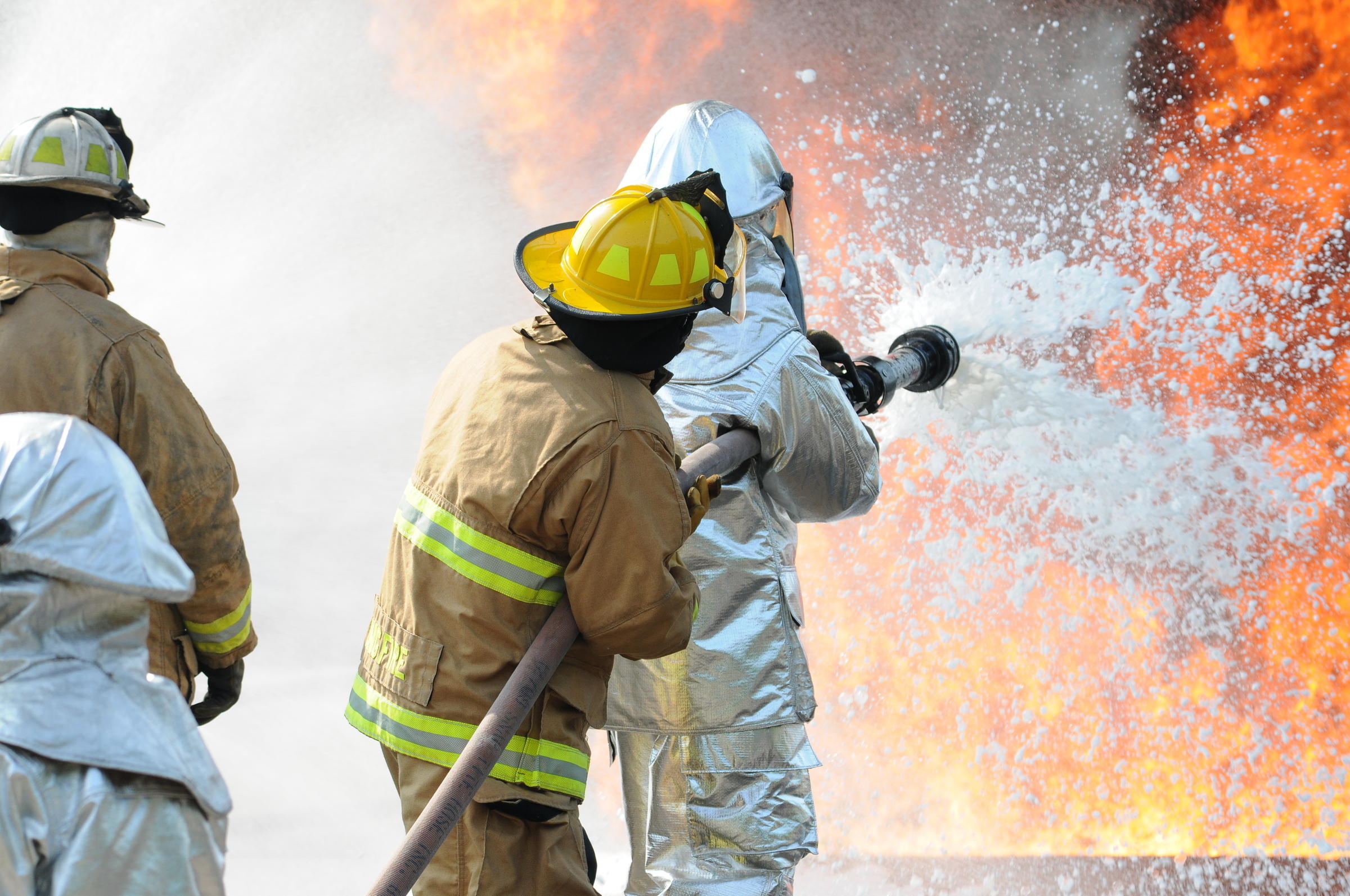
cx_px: 675
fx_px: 8427
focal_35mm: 225
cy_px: 448
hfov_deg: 9.2
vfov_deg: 6.1
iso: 250
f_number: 7.1
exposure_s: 1/400
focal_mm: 150
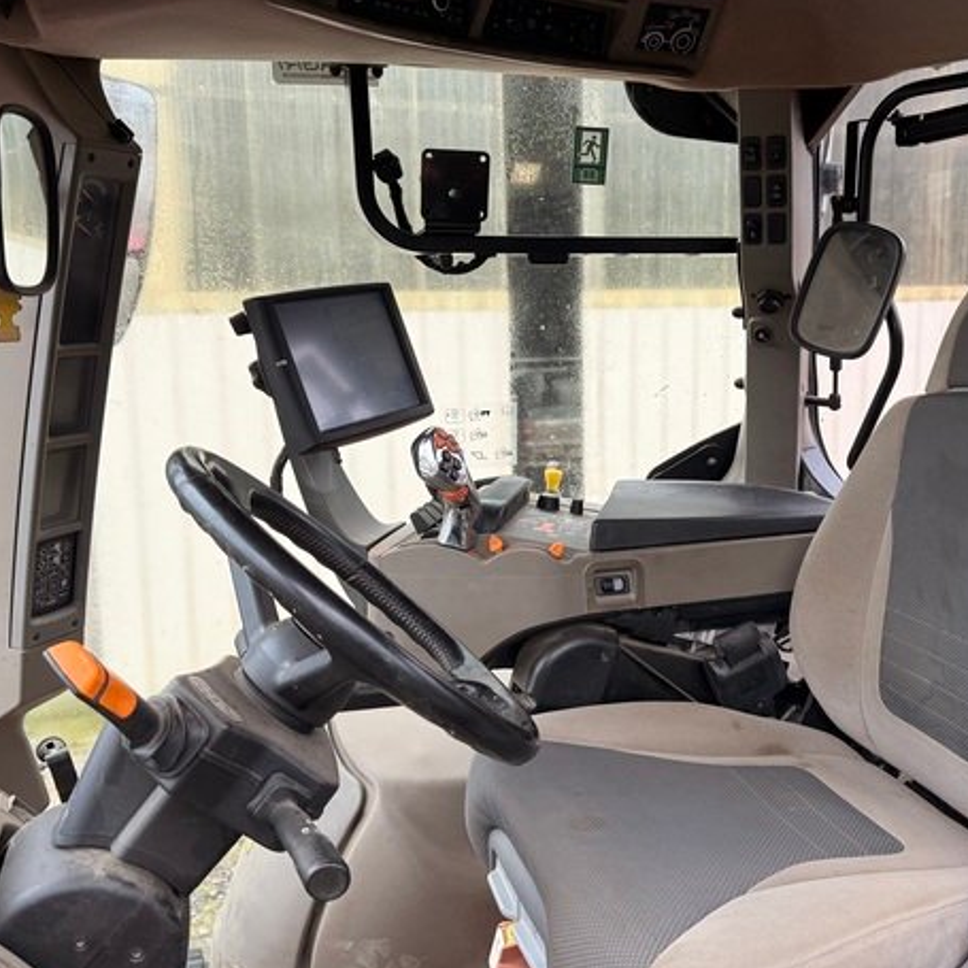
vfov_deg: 47.2
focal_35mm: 35
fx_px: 1107
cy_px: 463
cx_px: 585
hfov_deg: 46.9
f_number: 1.78
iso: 80
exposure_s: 1/121
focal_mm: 6.76
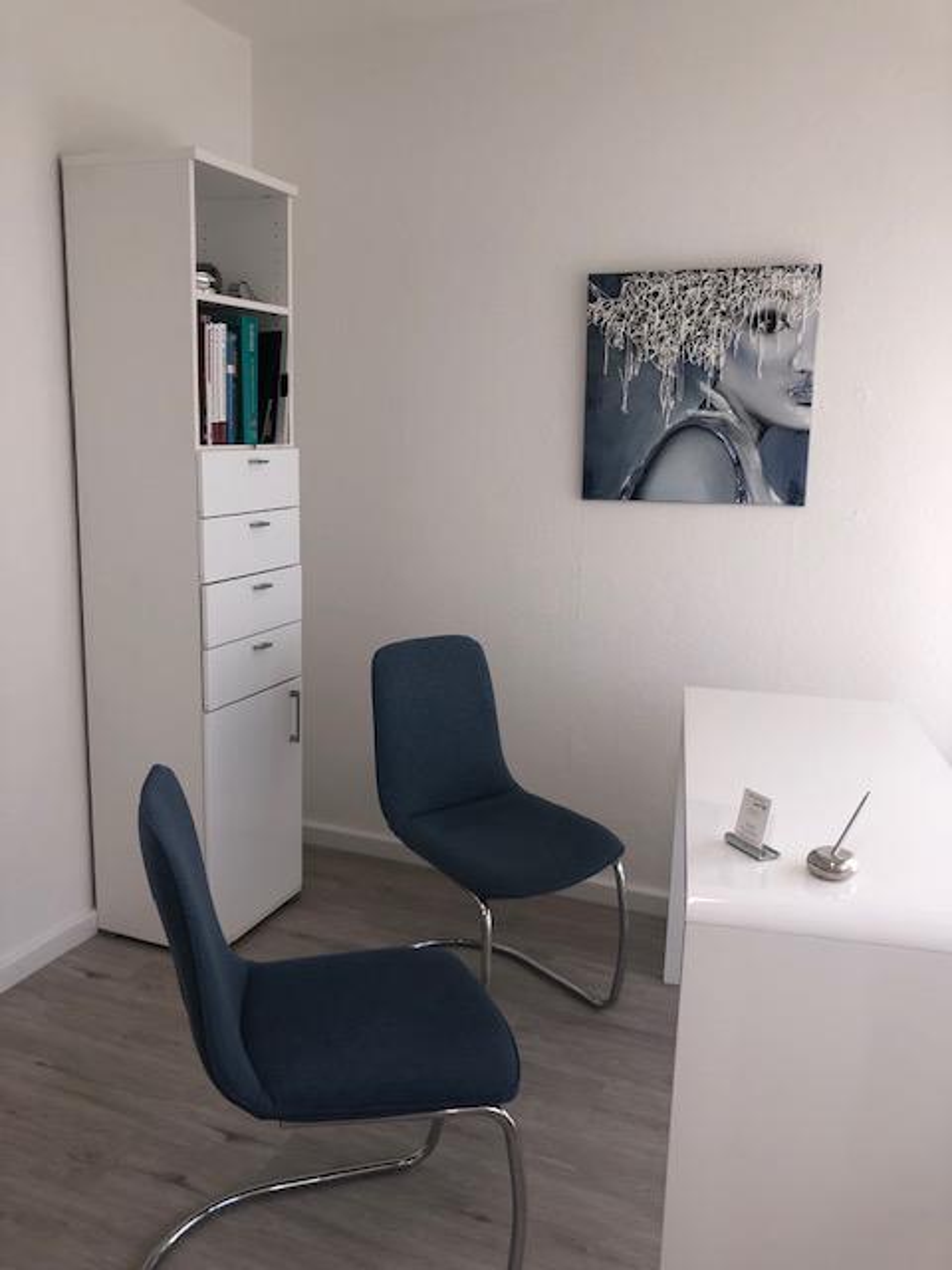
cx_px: 476
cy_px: 635
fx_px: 1027
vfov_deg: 63.4
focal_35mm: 28
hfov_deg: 49.7
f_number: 1.8
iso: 20
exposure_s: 1/107
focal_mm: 4
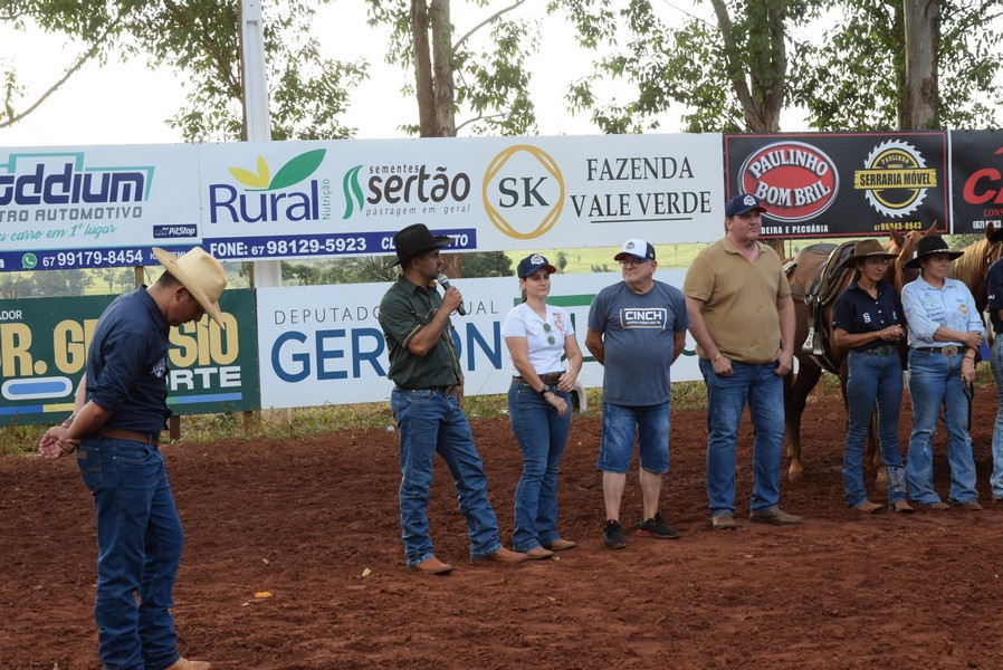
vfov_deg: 18.2
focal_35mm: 75
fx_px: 2091
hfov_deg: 27.0
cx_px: 502
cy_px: 335
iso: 800
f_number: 9
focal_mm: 50
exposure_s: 1/320
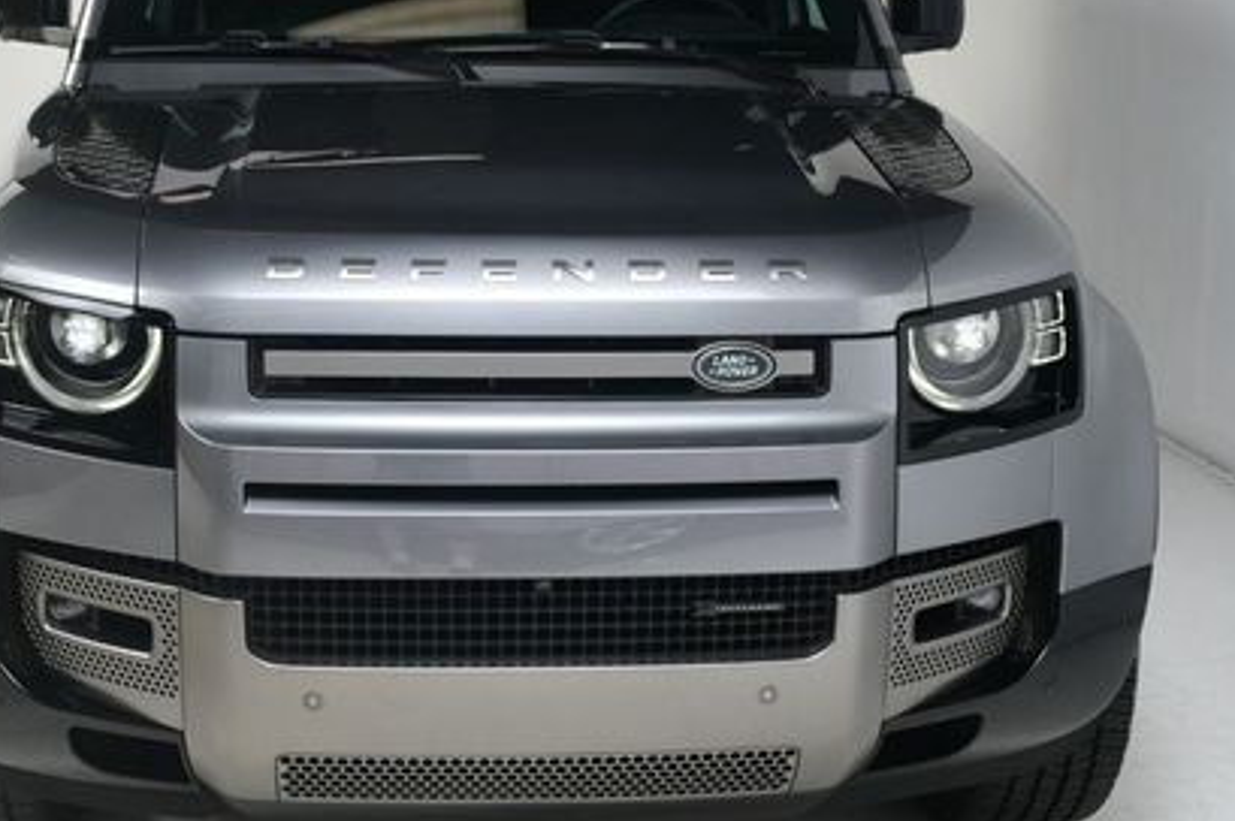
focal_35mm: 61
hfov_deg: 32.9
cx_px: 541
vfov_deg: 22.2
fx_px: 2091
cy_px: 287
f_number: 11
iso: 100
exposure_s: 1/160
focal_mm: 26
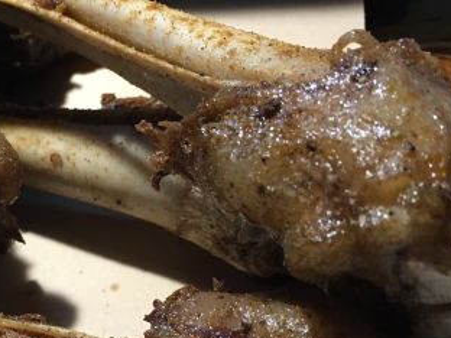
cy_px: 217
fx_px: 847
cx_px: 72
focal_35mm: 65
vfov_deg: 22.5
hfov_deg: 29.0
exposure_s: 1/33
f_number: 2.2
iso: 125
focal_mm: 4.15
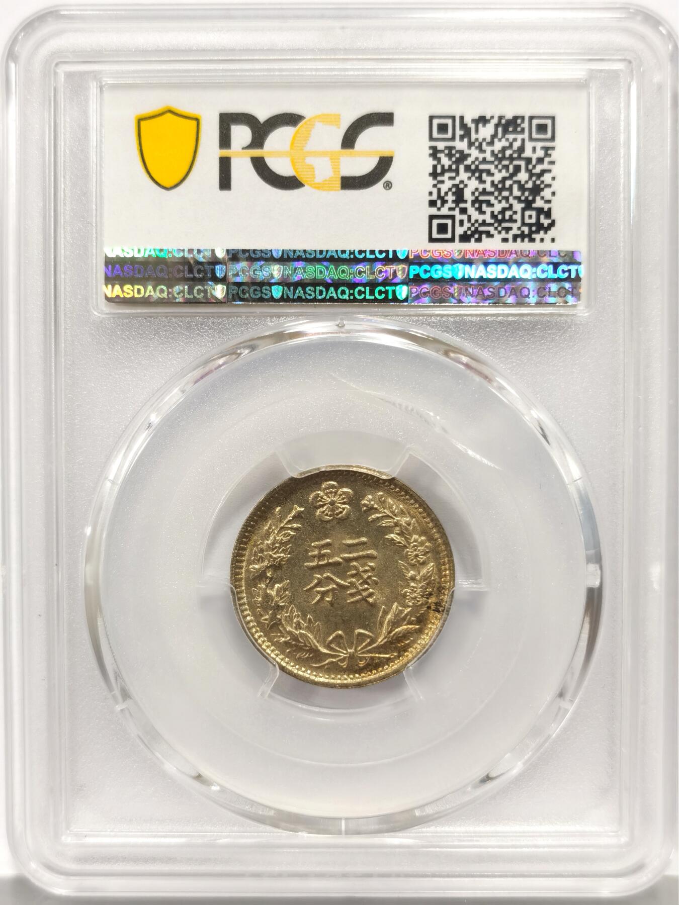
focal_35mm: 54
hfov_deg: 27.0
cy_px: 452
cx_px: 340
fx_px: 1412
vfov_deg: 35.5
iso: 125
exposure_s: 1/100
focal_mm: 5.56
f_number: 16
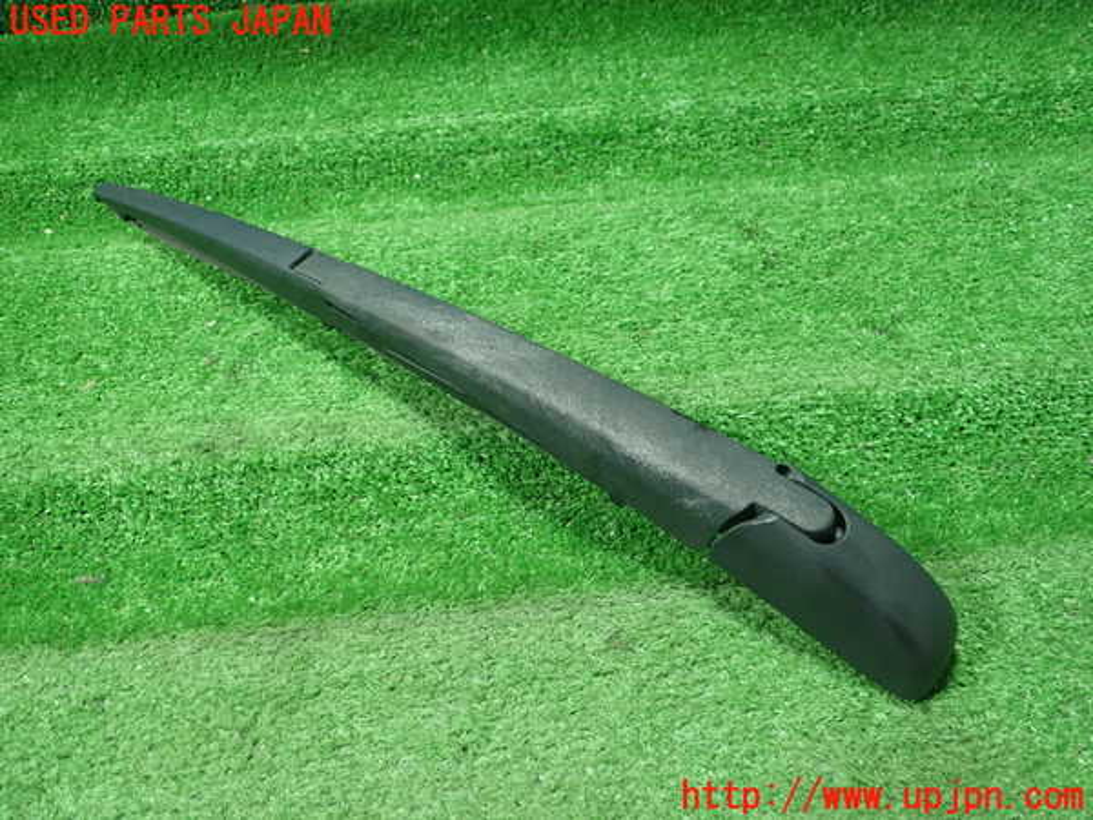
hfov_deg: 60.0
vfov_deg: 46.8
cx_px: 546
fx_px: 947
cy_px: 410
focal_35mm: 30
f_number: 2.3
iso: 640
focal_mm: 5.5
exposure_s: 1/125
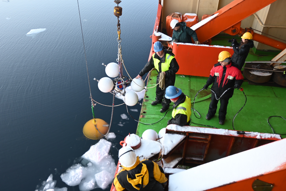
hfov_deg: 60.7
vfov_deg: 42.6
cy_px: 96
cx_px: 143
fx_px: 244
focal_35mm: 31
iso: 100
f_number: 3.8
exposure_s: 1/40
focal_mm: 20.5
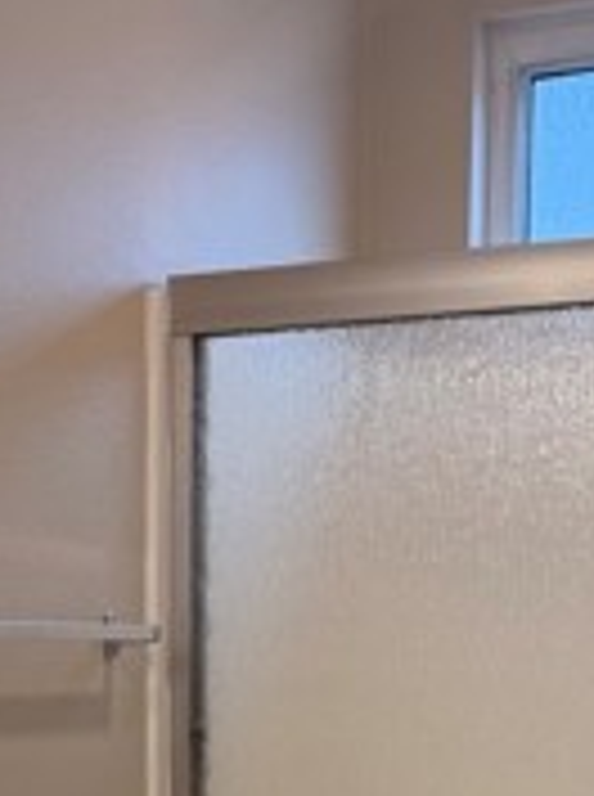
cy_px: 1030
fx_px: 1998
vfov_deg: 20.6
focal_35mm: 87
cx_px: 140
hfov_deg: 16.8
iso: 100
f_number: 1.78
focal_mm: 6.76
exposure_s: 1/244
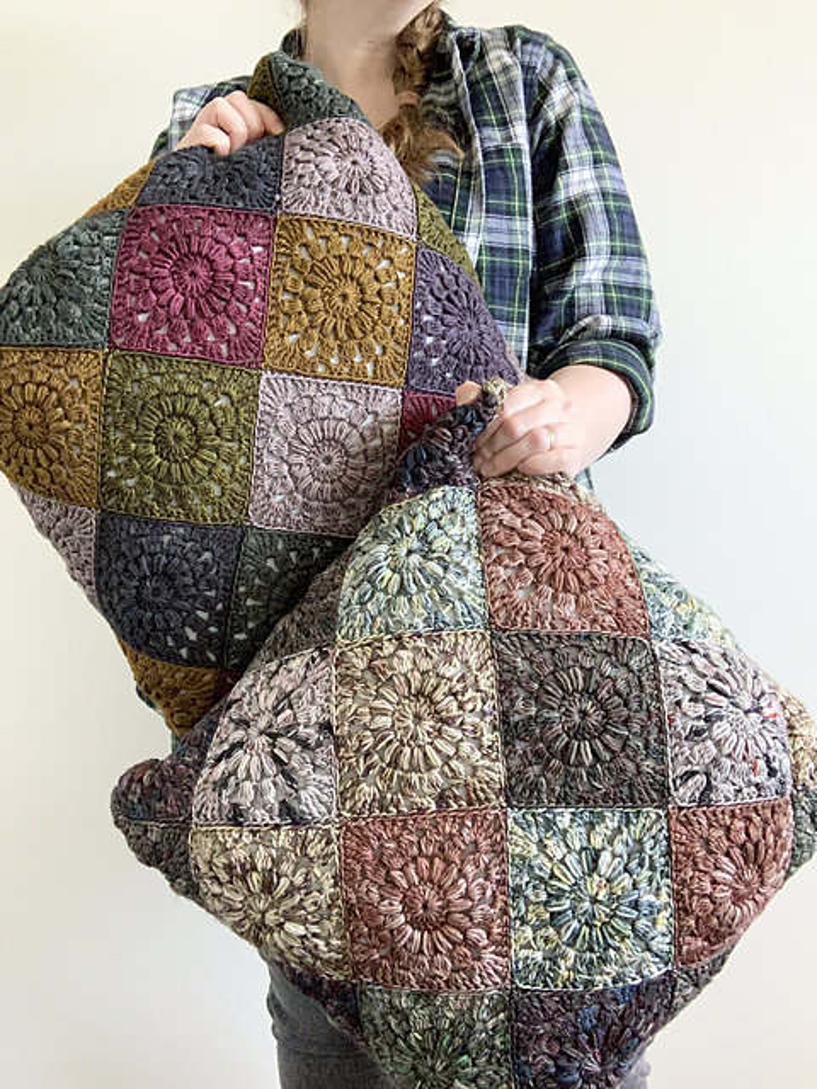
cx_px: 408
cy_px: 544
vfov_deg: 56.8
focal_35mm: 32
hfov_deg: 44.2
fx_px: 1007
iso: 400
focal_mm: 2.87
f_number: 2.2
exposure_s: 1/30
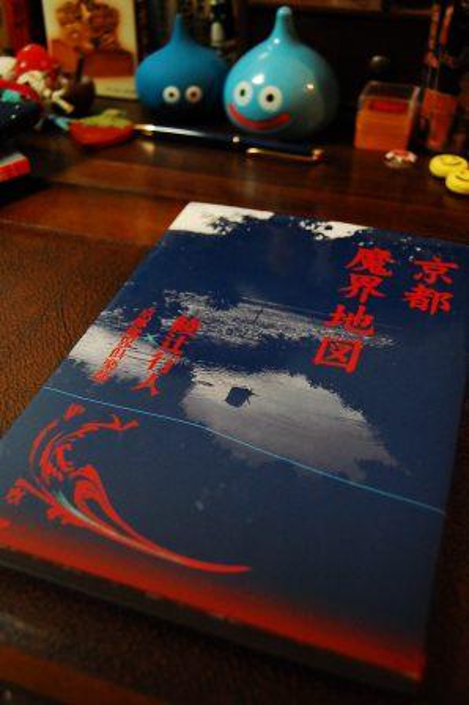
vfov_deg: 53.2
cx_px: 234
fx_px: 705
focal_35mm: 36
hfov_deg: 36.8
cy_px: 352
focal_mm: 24
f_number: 4
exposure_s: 1/30
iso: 1600
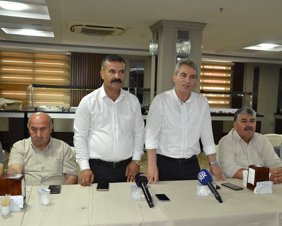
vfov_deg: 37.3
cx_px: 155
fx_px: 334
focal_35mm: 40
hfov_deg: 45.7
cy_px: 120
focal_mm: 22
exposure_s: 1/60
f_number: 3.8
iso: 1100
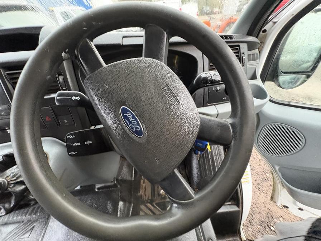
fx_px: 130
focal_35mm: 14
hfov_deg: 102.1
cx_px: 160
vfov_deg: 85.7
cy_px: 120
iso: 640
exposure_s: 1/60
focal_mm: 2.22
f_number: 2.2
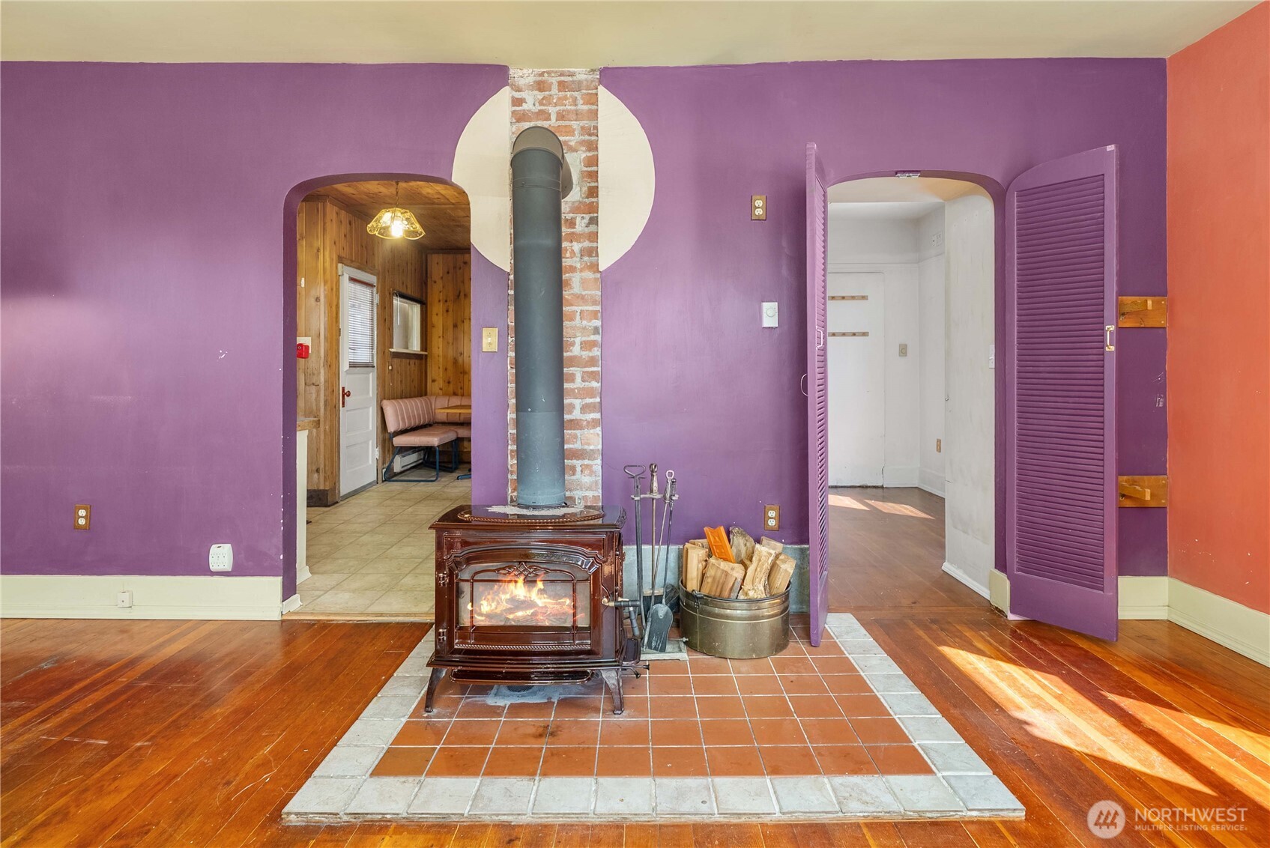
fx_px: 635
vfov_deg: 67.4
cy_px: 424
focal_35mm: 18
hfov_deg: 90.0
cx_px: 635
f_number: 6.3
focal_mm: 18
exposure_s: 1/30
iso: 2000
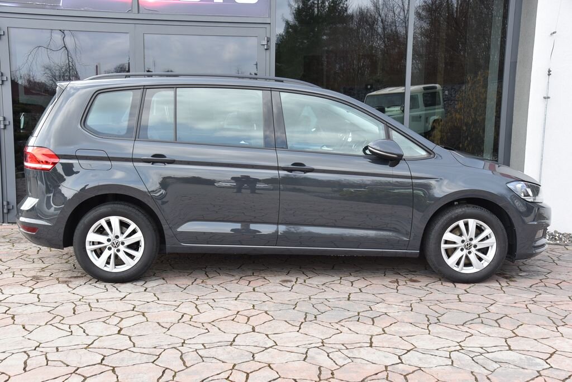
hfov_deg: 44.5
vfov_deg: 30.6
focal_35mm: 44
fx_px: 699
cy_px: 191
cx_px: 286
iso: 500
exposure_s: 1/160
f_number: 6.3
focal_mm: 44
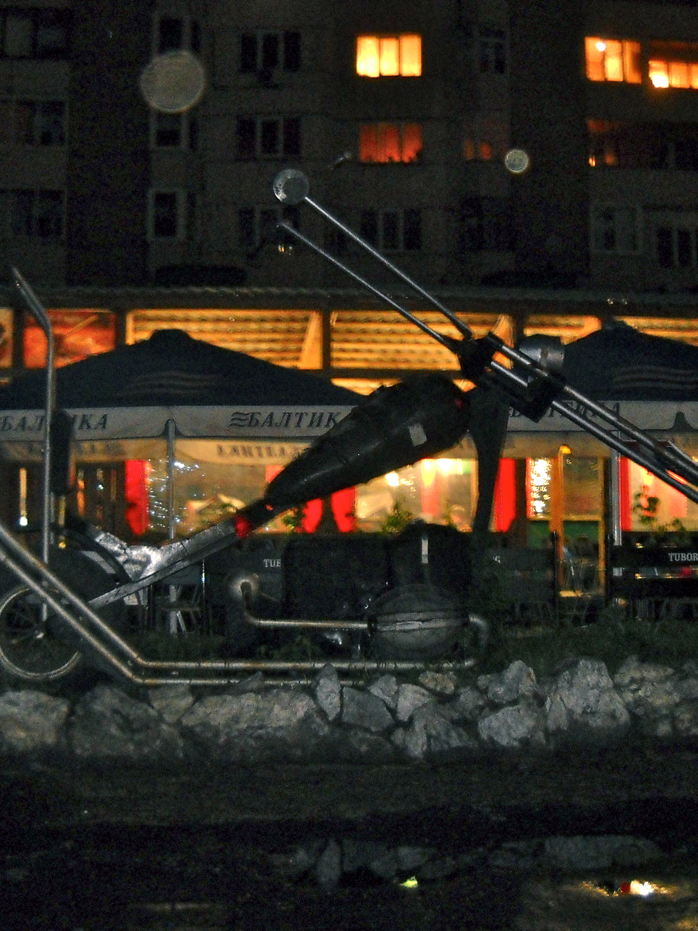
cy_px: 463
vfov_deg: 34.9
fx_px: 1479
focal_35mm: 55
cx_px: 373
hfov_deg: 26.6
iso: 400
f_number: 3.1
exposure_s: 1/4
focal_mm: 6.72
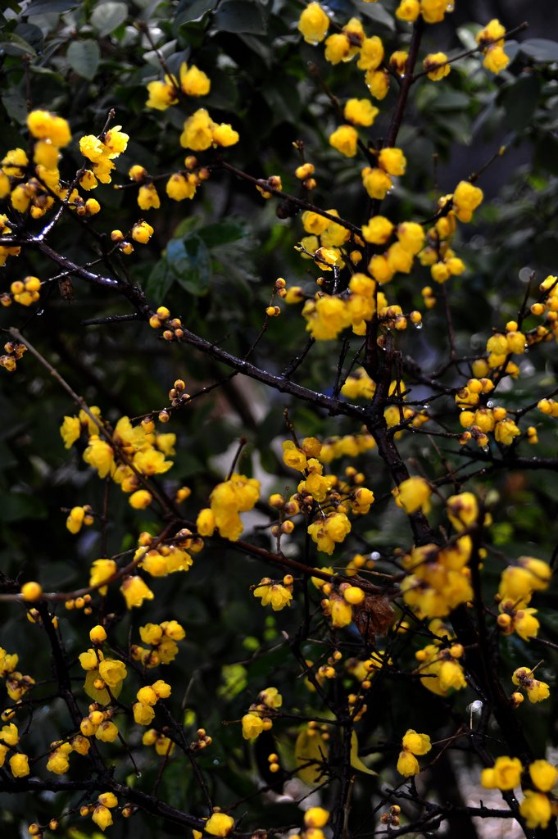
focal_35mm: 85
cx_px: 279
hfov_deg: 16.0
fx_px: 1979
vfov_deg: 23.9
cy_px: 420
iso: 640
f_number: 5.3
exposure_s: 1/400
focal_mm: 85
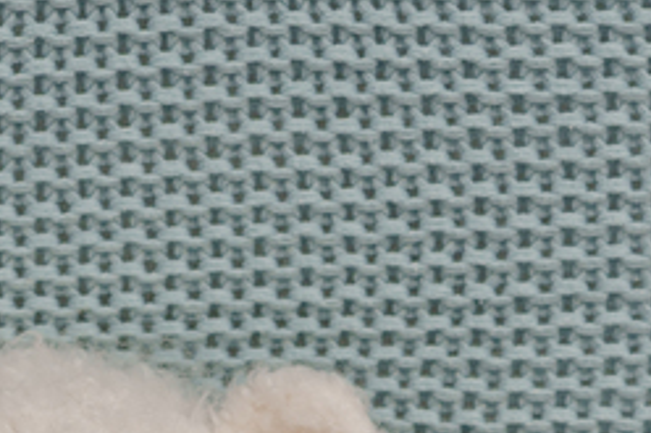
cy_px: 900
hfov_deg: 8.5
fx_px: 4373
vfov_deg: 5.5
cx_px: 50
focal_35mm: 242
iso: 320
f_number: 3.5
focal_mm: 50
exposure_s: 1/200
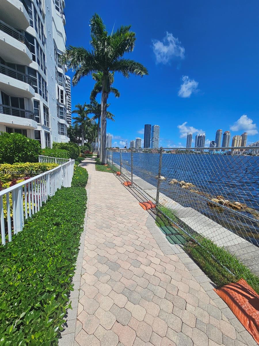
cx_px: 130
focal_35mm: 13
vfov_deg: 106.2
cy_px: 173
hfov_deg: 89.9
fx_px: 130
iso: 50
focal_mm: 2.2
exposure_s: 1/5000
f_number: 2.2
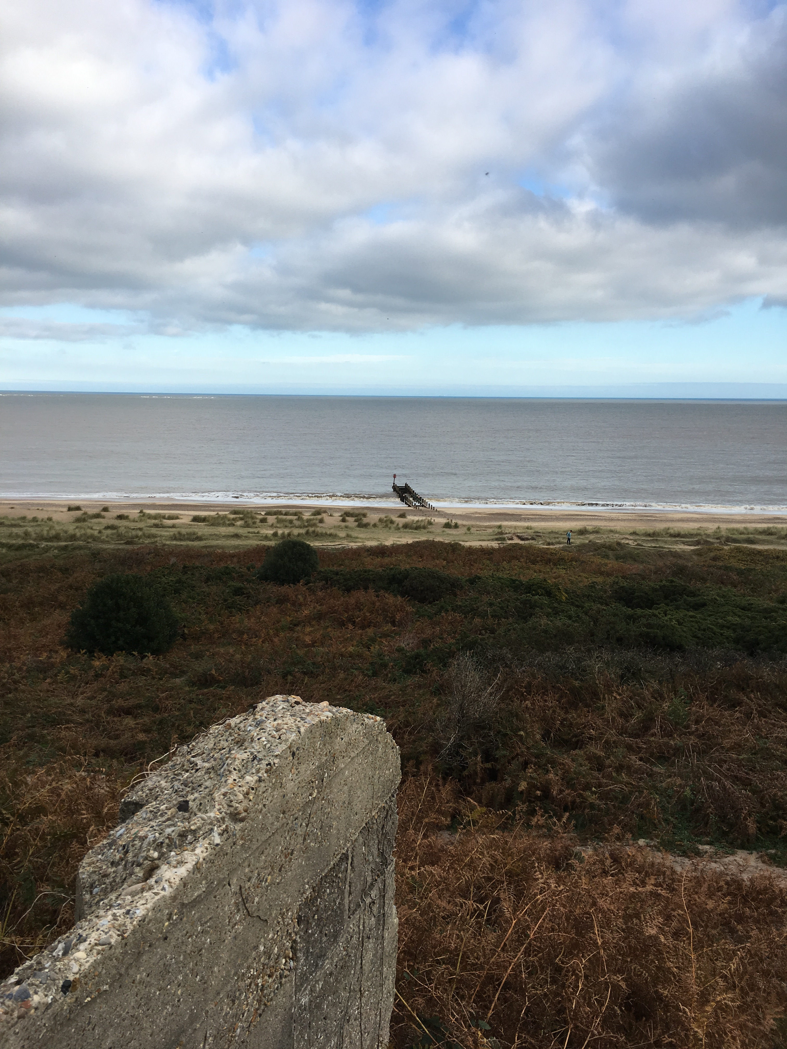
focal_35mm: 29
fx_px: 879
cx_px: 394
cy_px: 524
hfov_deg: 48.2
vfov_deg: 61.7
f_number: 2.2
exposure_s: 1/884
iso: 25
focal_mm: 4.15
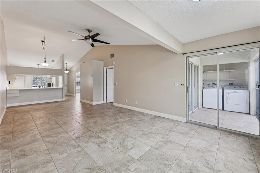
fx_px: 101
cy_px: 86
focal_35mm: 14
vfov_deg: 81.1
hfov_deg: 104.3
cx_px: 130
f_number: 8
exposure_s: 1/13
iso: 400
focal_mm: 14
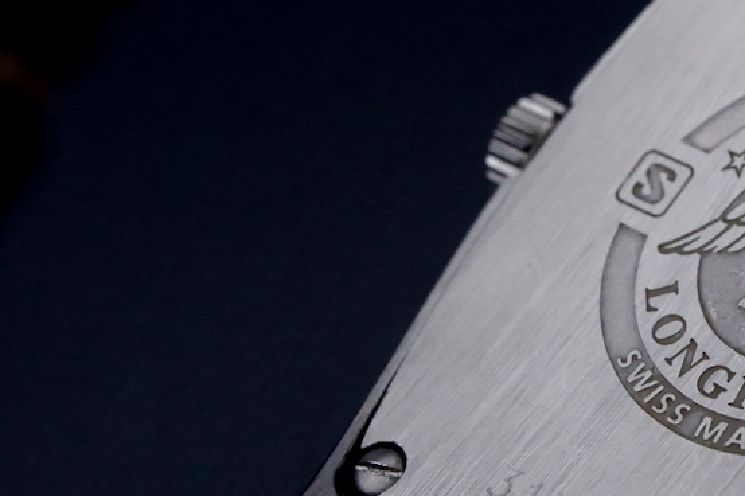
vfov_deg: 11.0
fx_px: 2586
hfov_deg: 16.1
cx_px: 722
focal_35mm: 125
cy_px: 251
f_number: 10
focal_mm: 34.3
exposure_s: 1/4000
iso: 6400
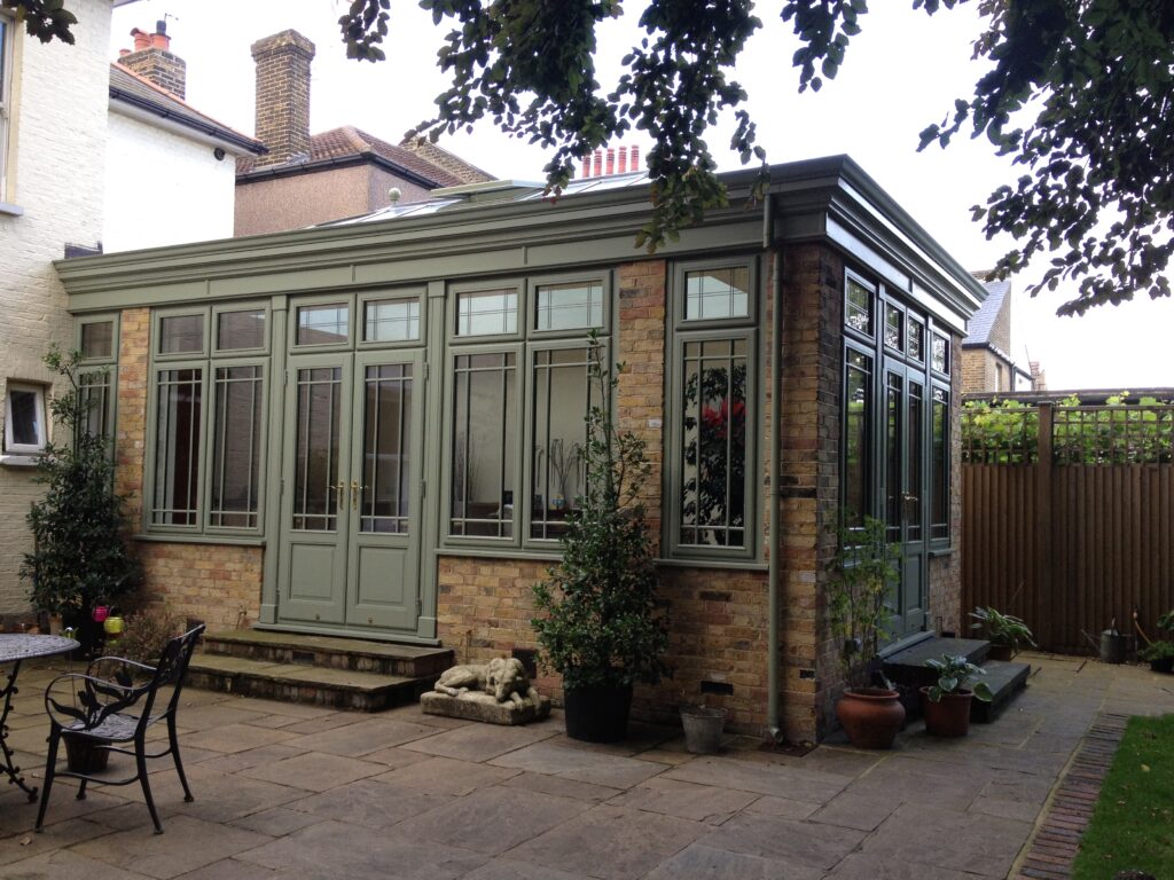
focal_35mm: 35
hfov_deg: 52.6
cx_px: 587
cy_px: 440
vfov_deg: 40.7
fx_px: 1187
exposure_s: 1/120
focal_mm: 4.28
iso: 100
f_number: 2.4
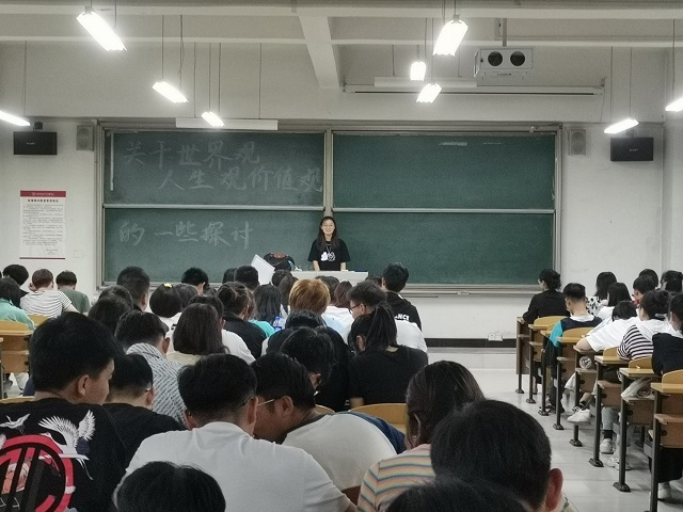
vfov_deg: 22.6
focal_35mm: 65
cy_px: 256
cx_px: 342
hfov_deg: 29.8
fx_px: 1282
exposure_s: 1/50
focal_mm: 4.75
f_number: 1.8
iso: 320
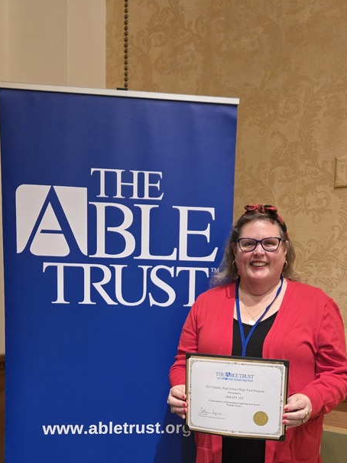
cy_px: 348
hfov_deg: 37.6
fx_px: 508
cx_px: 203
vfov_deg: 47.1
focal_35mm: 38
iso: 1000
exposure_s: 1/60
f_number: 1.8
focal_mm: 5.4
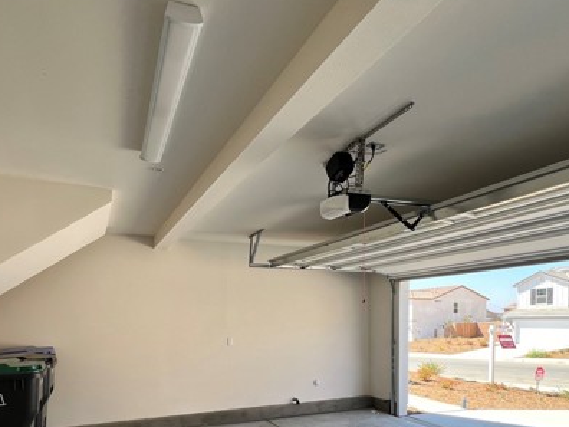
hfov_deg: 78.2
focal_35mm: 21
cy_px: 335
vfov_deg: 59.0
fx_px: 345
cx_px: 233
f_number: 1.8
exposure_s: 1/168
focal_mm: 1.57
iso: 32
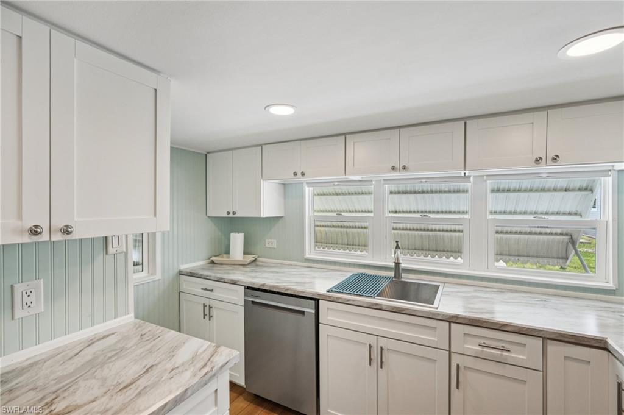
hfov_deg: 96.8
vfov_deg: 73.7
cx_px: 312
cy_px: 208
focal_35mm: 16
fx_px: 277
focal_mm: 16
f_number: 8
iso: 400
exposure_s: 1/60
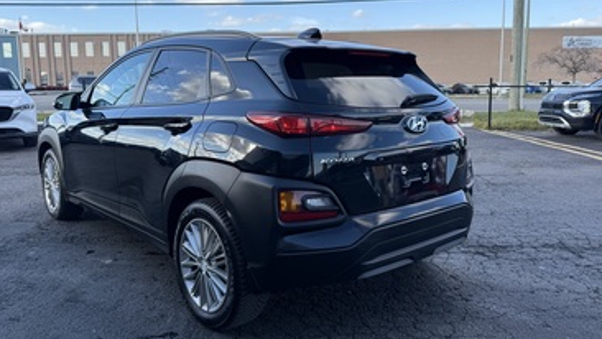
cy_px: 149
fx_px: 479
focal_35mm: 30
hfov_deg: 64.3
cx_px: 288
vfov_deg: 38.9
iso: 80
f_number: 1.78
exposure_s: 1/1689
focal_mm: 6.76
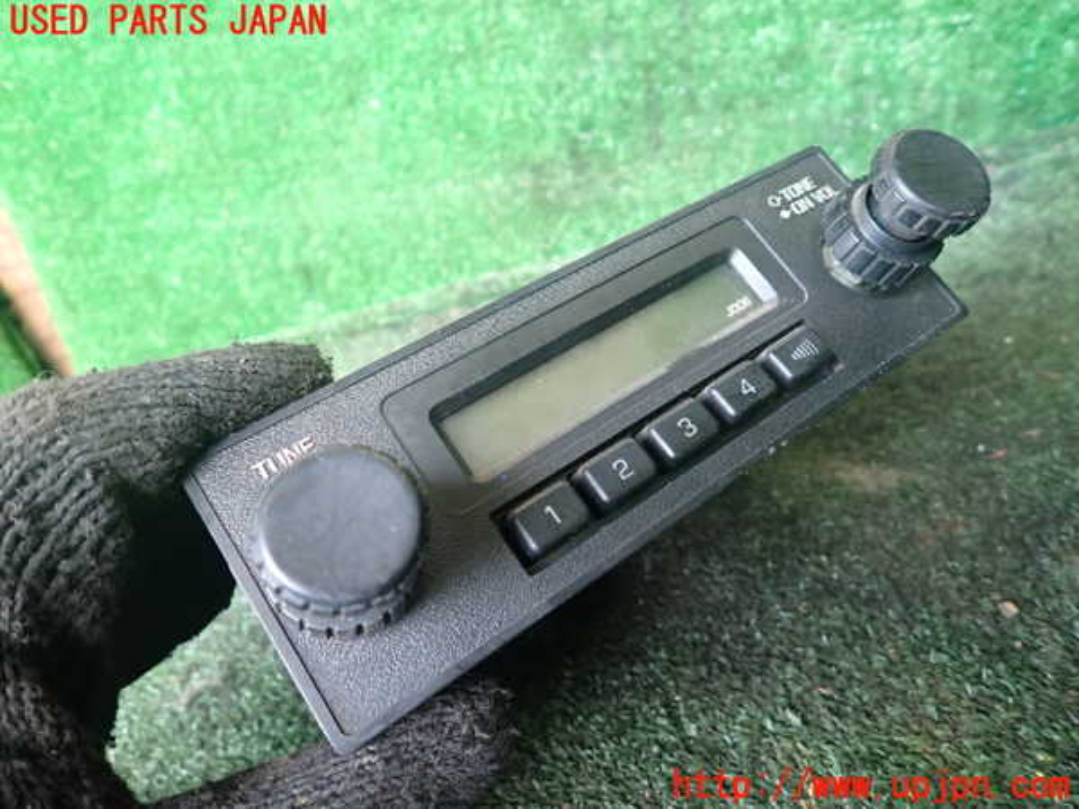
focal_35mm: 25
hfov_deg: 69.4
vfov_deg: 54.9
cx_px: 540
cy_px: 404
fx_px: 779
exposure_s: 1/30
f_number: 2
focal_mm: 4.5
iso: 250
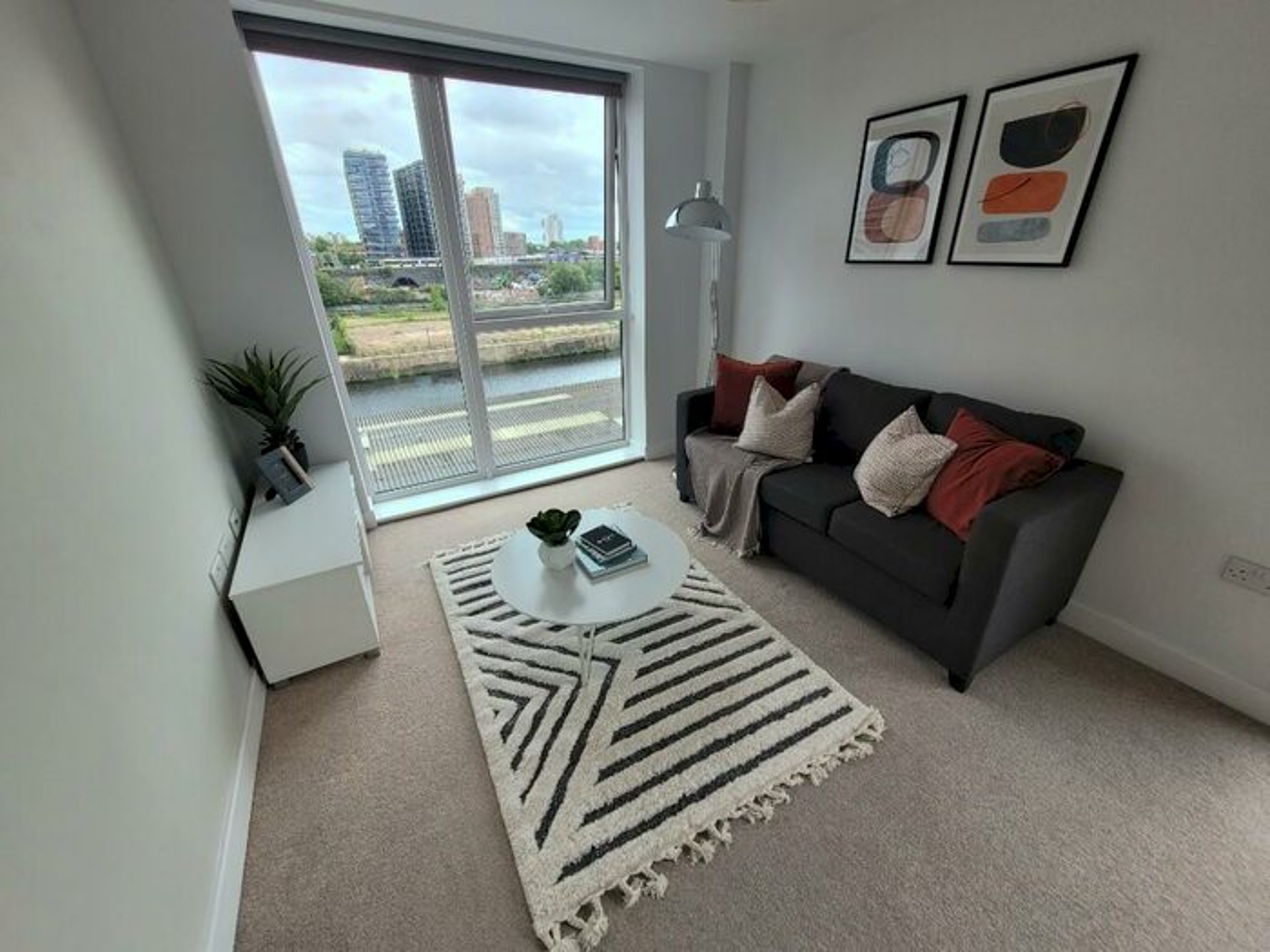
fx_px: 477
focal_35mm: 13
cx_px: 635
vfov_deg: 89.9
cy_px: 476
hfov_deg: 106.2
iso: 40
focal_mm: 1.74
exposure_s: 1/187
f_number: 2.2
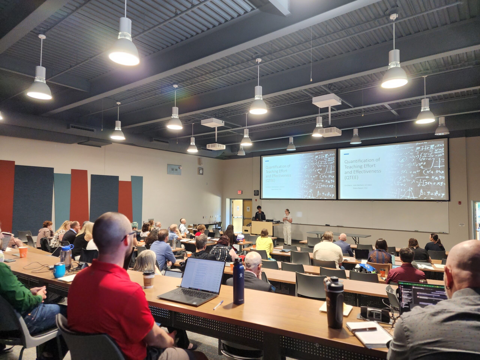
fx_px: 319
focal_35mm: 23
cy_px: 180
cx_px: 240
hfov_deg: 73.9
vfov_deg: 58.9
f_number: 1.8
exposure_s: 1/60
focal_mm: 6.4
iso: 250
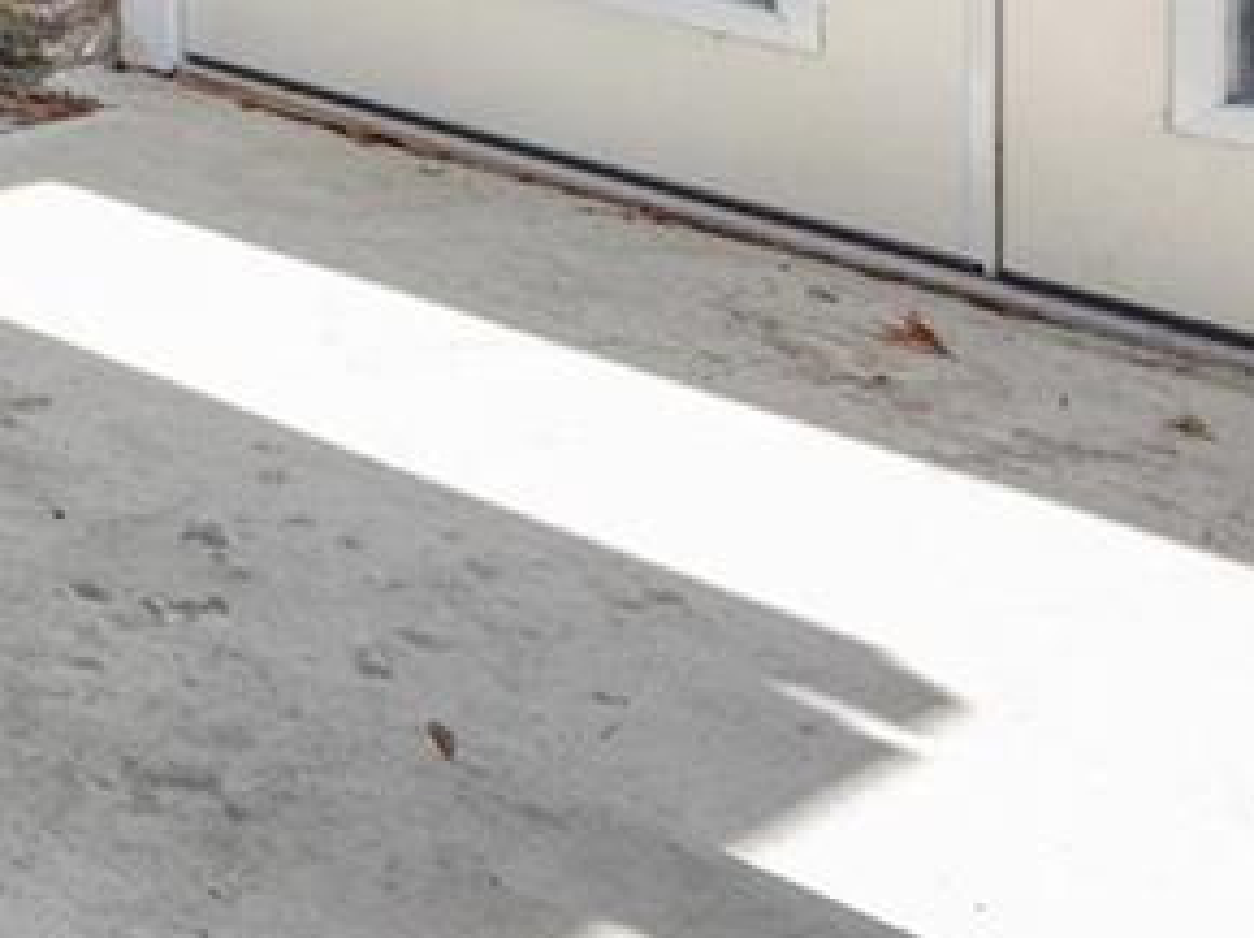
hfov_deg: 17.3
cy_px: -737
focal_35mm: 69
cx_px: -1418
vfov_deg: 17.4
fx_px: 2498
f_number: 7.1
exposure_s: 1/2000
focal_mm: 13
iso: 400
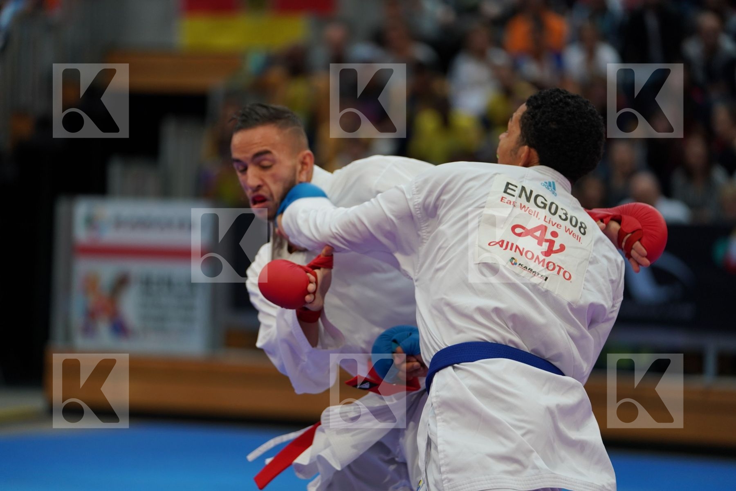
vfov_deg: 8.5
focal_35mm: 161
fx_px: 3291
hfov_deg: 12.8
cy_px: 246
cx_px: 368
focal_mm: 161
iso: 1000
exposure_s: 1/1000
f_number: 2.8
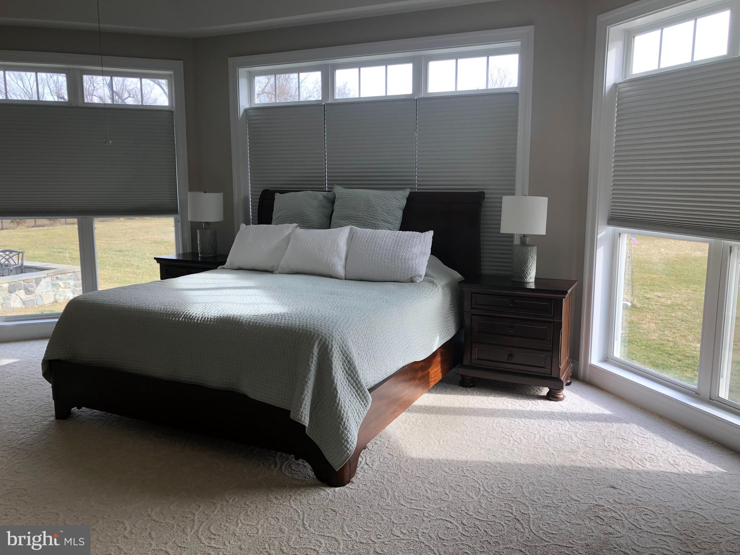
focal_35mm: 28
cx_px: 370
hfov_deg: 63.4
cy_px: 278
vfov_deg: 49.7
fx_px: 599
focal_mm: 3.99
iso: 32
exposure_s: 1/120
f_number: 1.8
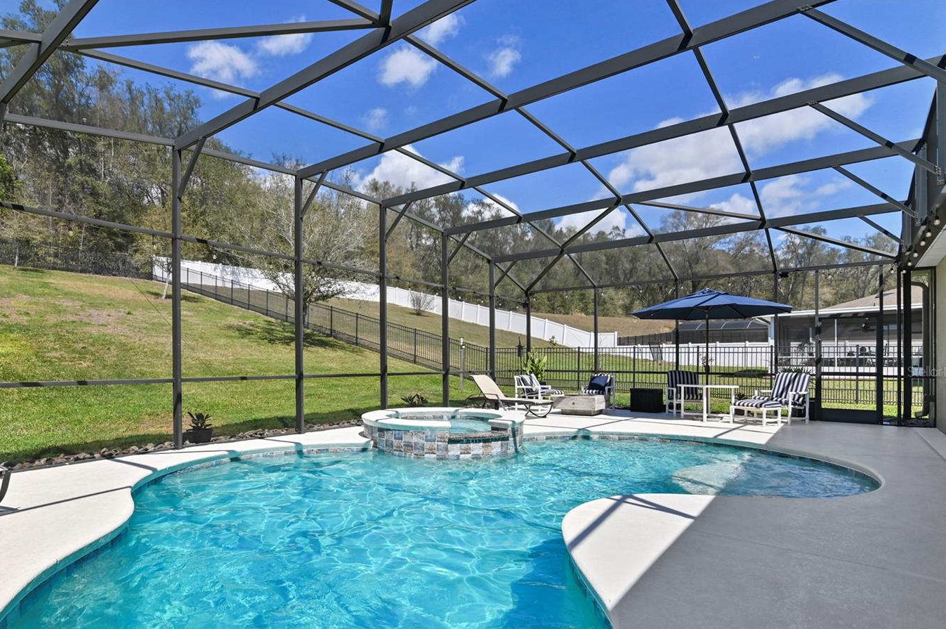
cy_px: 371
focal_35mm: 19
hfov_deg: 86.5
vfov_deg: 64.0
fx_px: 499
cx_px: 408
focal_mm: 16
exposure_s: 1/160
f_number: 8
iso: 100
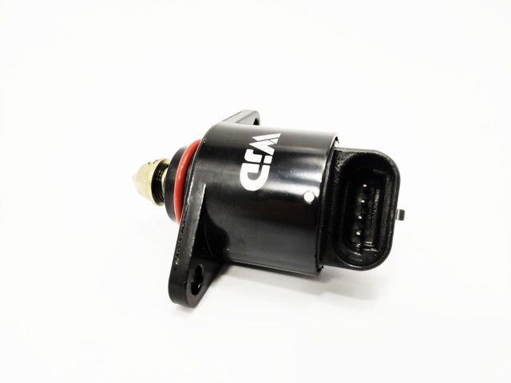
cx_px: 256
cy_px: 192
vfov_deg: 53.1
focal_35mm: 26
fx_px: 384
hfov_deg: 67.3
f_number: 1.75
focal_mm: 4.75
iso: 112
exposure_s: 1/118
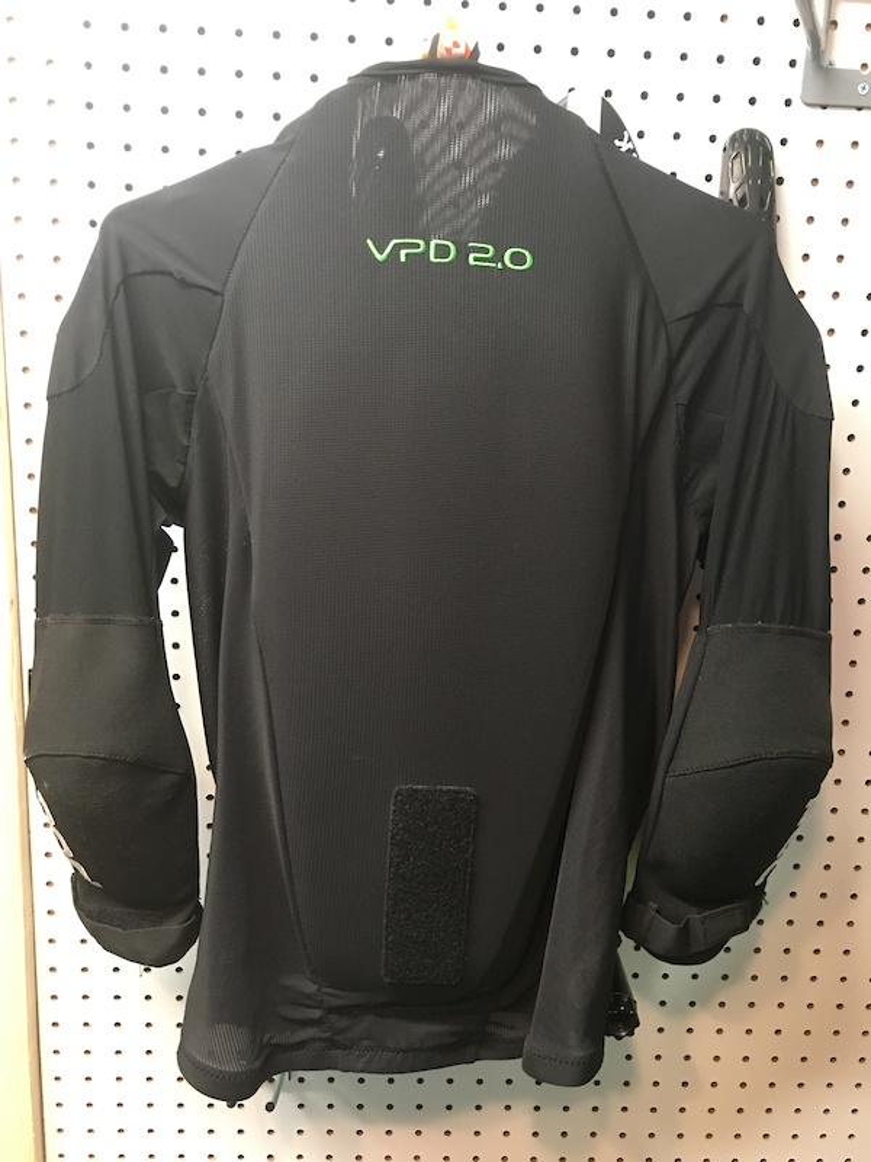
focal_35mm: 29
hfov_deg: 48.2
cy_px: 581
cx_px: 436
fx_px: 973
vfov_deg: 61.7
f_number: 2.2
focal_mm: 4.15
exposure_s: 1/20
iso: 200
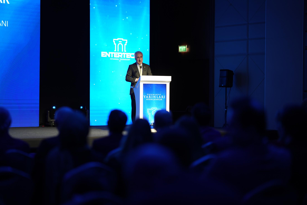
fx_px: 725
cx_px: 154
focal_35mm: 85
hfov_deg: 23.9
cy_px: 102
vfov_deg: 16.1
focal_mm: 85
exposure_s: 1/100
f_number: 1.4
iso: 250
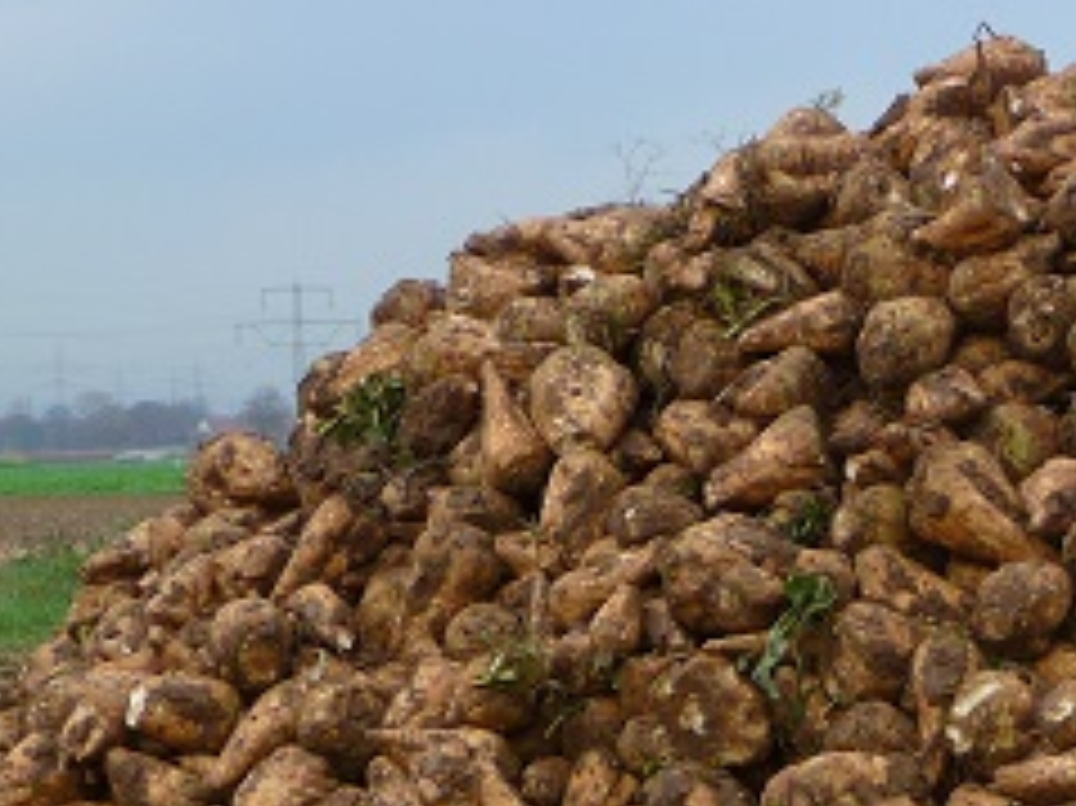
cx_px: 1175
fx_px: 6555
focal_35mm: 211
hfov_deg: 9.3
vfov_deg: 7.0
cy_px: 905
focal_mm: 14.2
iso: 100
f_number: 4.7
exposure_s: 1/125
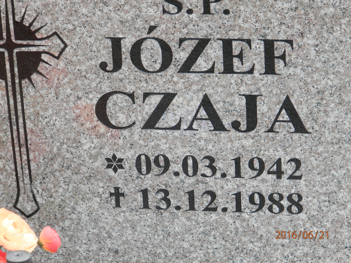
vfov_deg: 11.2
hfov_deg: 14.9
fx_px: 1338
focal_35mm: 132
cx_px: 176
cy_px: 132
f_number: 4.7
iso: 100
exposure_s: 1/160
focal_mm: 23.6
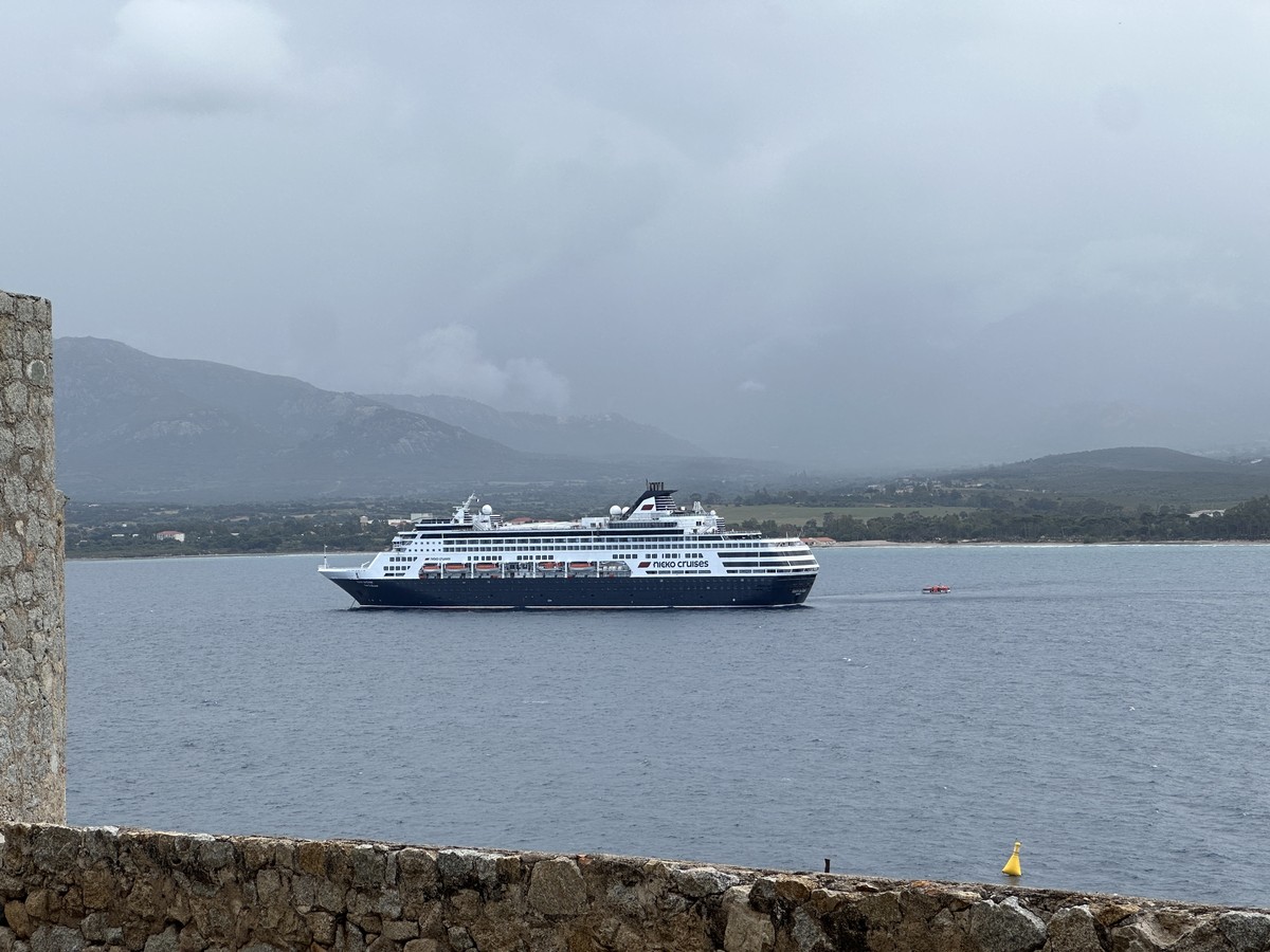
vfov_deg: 19.1
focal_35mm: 77
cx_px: 635
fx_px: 2825
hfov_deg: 25.3
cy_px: 476
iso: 32
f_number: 2.8
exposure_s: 1/649
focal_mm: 9
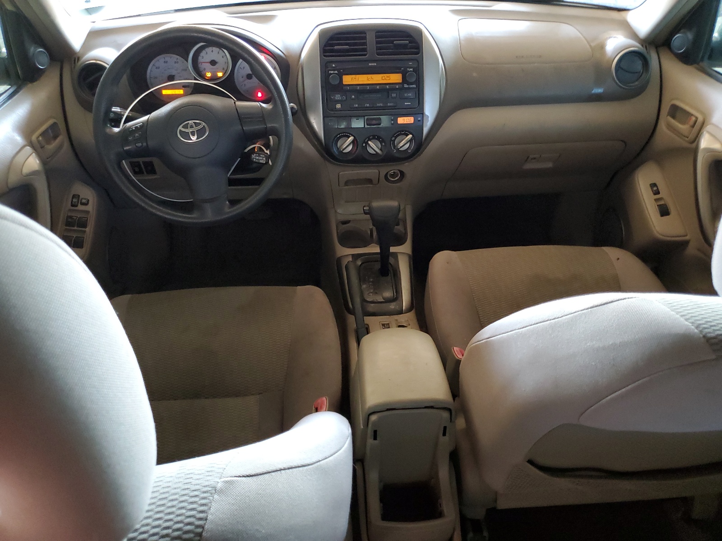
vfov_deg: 53.1
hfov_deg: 67.3
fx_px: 542
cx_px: 361
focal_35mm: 26
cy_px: 270
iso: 316
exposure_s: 1/30
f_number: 1.5
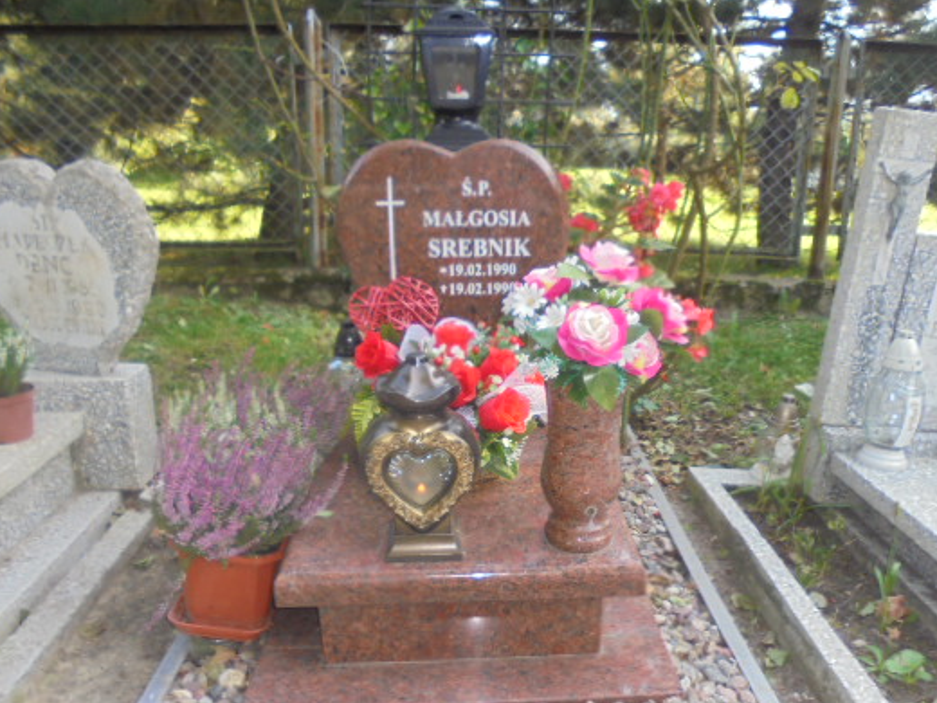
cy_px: 429
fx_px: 866
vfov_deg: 43.9
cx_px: 519
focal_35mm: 32
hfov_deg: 56.7
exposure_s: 1/60
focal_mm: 4.6
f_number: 3.5
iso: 100
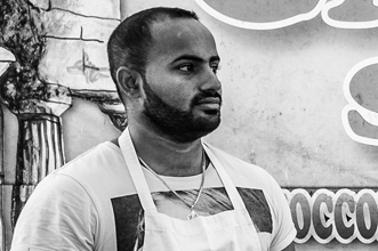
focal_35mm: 118
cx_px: 546
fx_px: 1238
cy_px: 238
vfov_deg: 11.5
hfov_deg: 16.1
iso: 400
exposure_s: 1/160
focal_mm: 20
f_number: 4.5
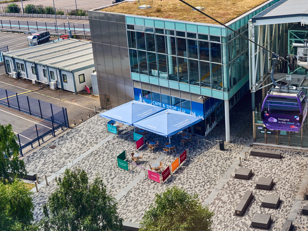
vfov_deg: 29.6
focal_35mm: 49
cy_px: 89
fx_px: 436
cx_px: 270
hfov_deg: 36.7
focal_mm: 24
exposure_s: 1/640
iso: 125
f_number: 5
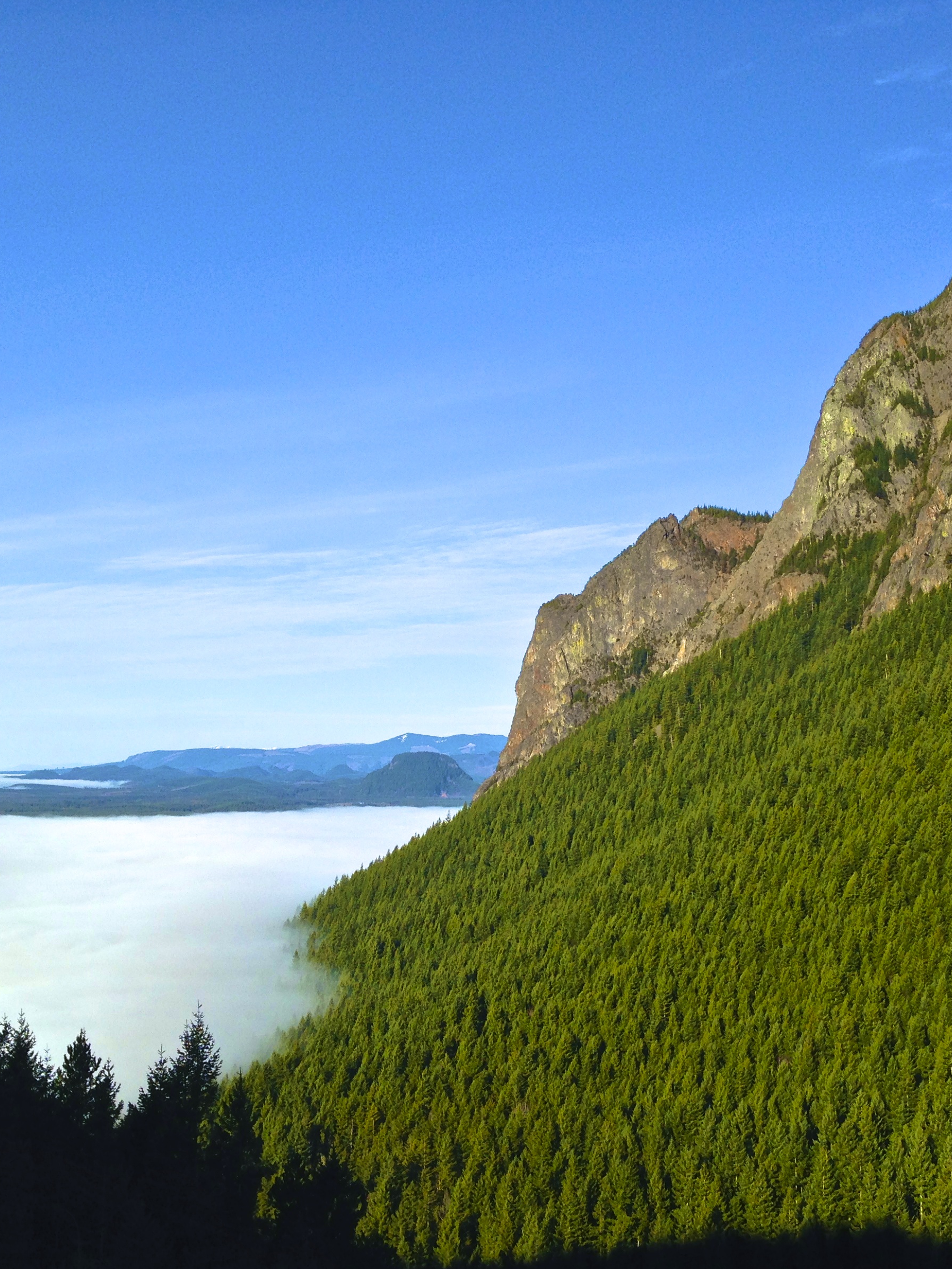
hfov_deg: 32.2
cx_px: 502
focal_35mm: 45
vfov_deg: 42.1
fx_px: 1650
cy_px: 642
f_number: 2.4
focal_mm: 4.13
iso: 50
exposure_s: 1/1642
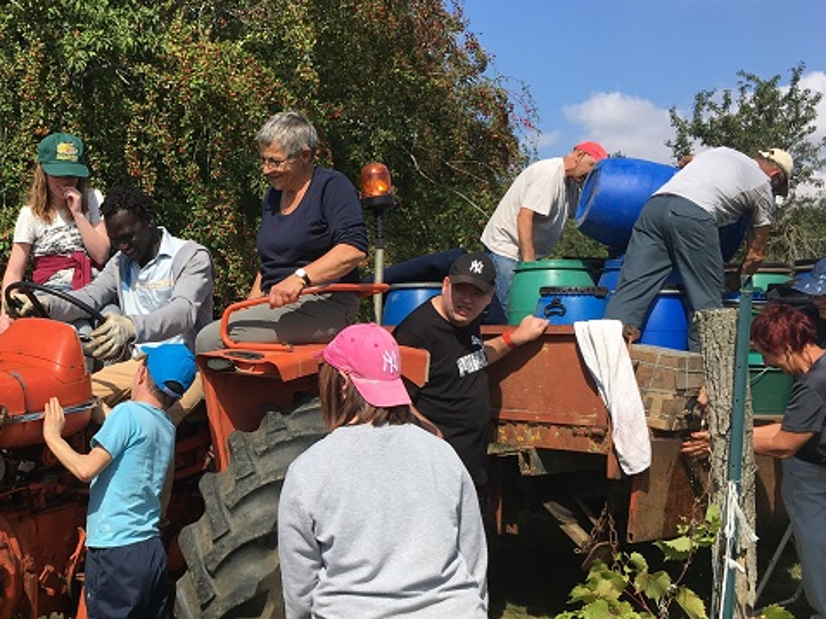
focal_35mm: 49
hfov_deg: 37.5
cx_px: 160
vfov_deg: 29.6
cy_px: 347
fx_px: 1169
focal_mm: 4.15
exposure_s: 1/1789
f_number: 2.2
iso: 25
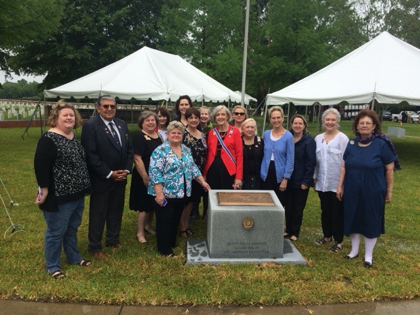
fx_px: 352
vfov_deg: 48.2
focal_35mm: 29
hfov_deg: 61.7
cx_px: 210
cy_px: 158
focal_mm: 4.15
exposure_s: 1/1786
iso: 32
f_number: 2.2
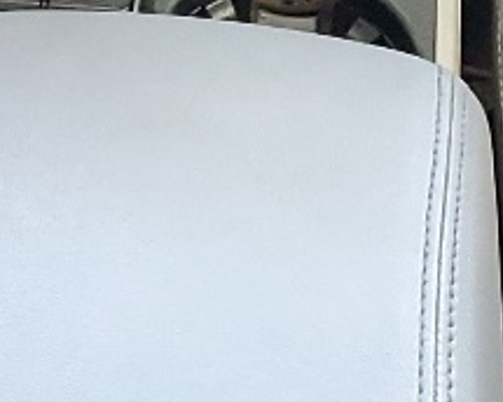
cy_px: -390
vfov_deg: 7.8
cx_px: -49
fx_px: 2814
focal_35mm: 189
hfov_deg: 10.1
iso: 306
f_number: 1.5
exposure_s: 1/60.2
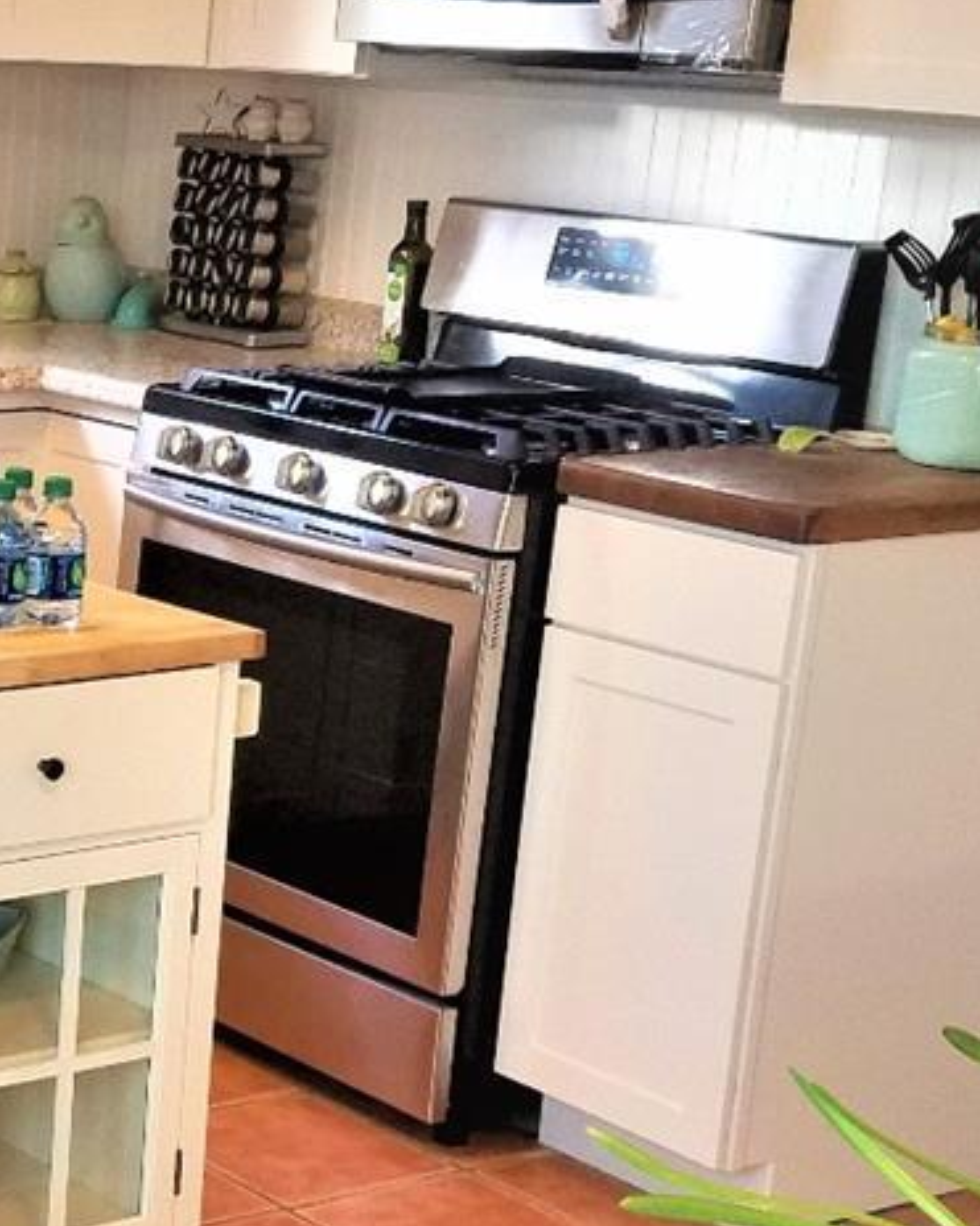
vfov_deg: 23.3
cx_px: -222
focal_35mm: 82
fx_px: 2974
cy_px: 711
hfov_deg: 17.7
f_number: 1.7
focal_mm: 4.2
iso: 125
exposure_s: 1/60
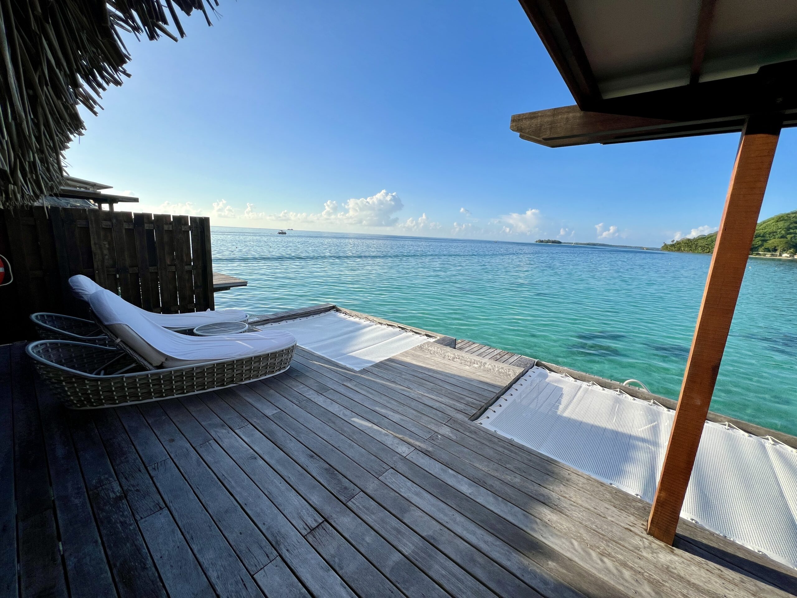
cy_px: 299
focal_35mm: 13
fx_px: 299
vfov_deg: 89.9
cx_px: 398
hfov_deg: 106.2
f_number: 1.8
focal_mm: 1.57
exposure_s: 1/2137
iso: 32
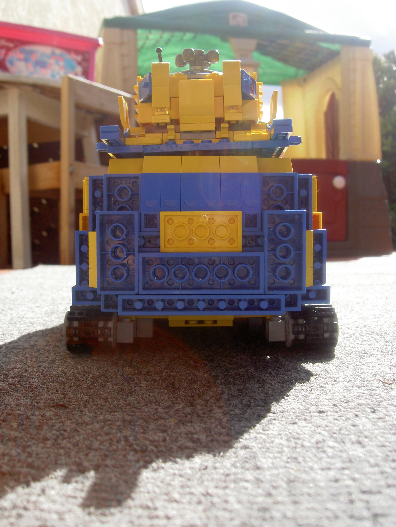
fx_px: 595
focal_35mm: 39
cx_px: 198
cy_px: 264
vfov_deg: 47.9
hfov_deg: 36.8
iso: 100
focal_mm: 8
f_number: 4.7
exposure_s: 1/200
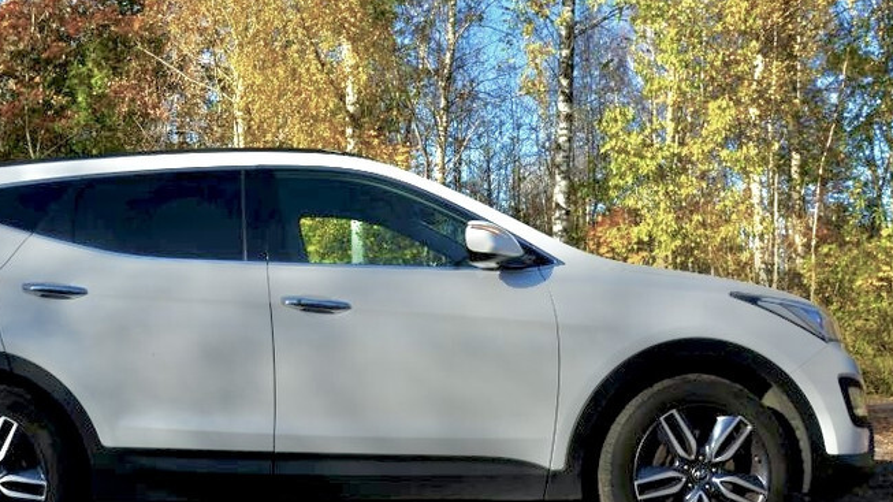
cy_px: 233
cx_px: 298
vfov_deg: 29.0
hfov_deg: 48.6
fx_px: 971
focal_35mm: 41
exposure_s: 1/160
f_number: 11
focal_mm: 18
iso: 100
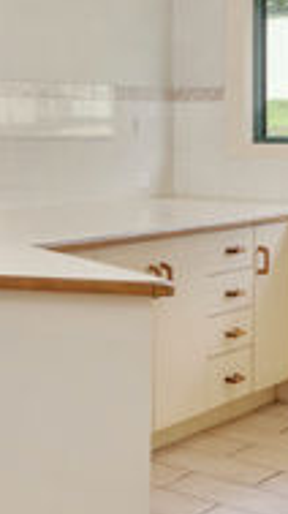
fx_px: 844
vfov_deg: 33.2
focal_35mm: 62
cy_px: 131
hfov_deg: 9.8
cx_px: -698
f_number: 7.1
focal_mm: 14
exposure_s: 1/10
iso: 200
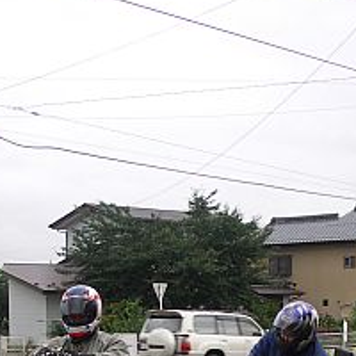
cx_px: 203
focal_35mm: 79
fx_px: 919
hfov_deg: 21.9
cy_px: 400
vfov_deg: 20.8
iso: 50
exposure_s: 1/125
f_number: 4
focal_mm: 7.2
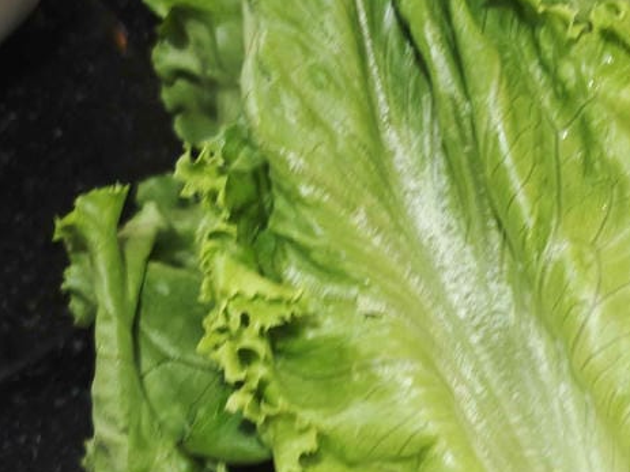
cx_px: 770
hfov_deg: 19.2
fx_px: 1747
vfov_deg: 15.2
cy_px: 427
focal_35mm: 96
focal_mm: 8.72
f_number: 2
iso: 673
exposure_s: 1/60
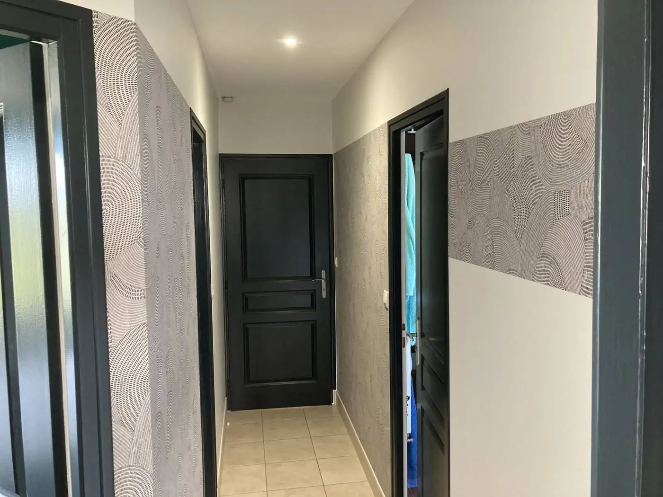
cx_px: 332
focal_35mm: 28
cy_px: 248
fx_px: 536
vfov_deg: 49.7
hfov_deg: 63.4
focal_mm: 3.99
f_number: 1.8
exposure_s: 1/50
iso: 200
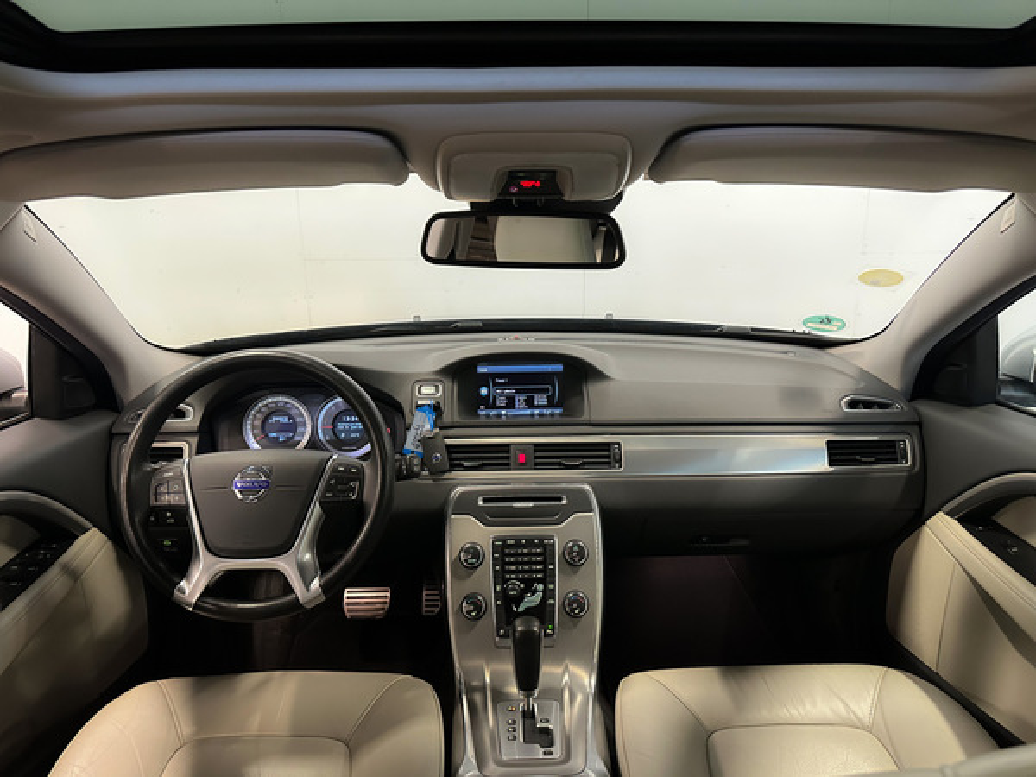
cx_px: 518
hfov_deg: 71.6
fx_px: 718
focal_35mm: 24
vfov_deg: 56.8
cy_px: 388
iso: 500
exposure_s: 1/60
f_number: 1.8
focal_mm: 6.86
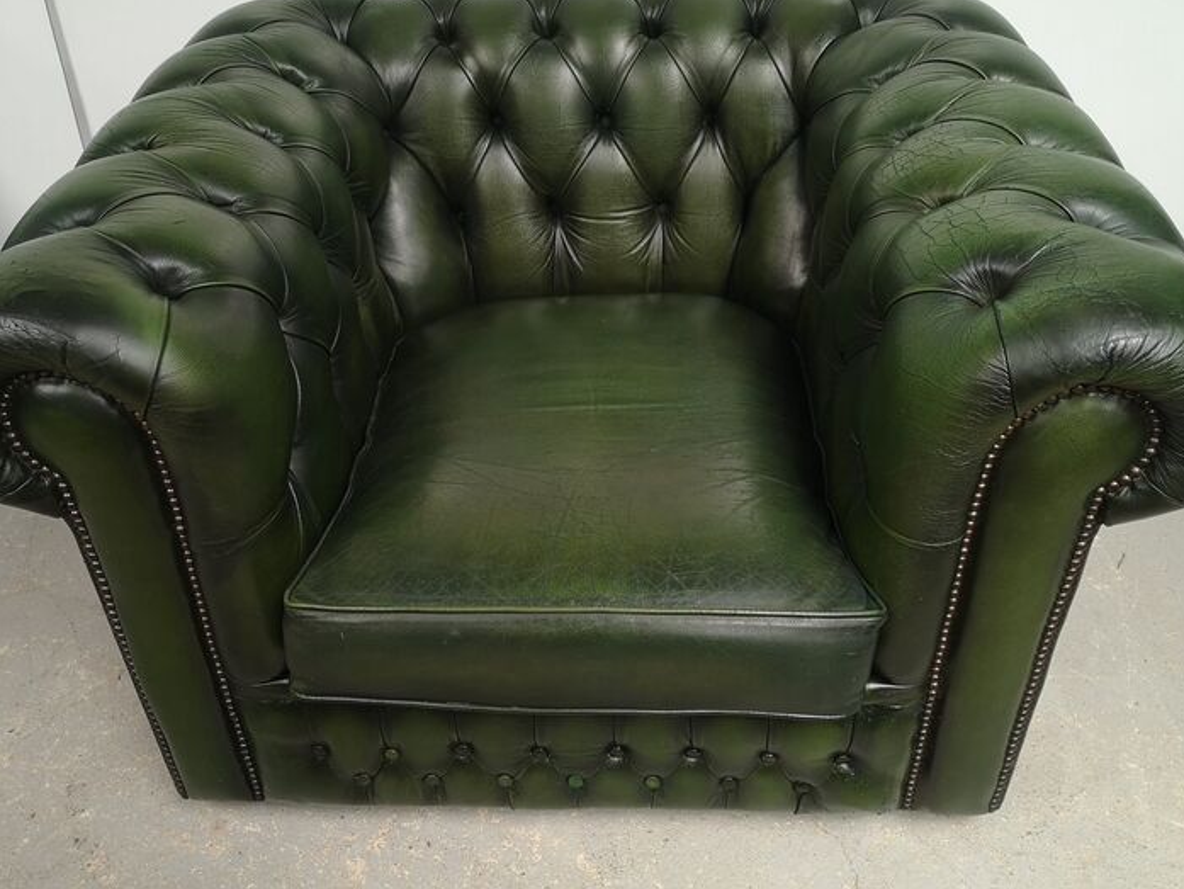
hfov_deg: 58.3
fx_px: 1061
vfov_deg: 45.4
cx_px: 596
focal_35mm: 31
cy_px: 422
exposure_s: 1/50
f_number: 1.8
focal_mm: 5.58
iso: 80
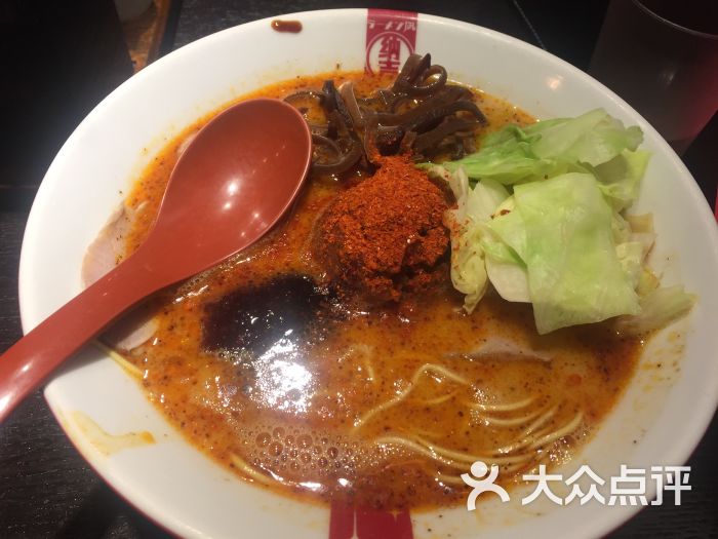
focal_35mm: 29
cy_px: 270
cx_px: 359
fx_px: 602
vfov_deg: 48.2
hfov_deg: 61.7
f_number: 2.2
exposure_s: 1/50
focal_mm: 4.15
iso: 40
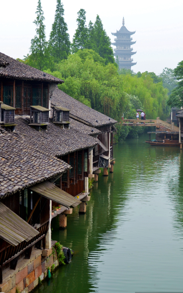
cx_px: 96
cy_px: 112
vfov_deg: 29.4
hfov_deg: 18.7
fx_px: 556
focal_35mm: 70
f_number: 2.8
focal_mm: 35
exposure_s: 1/640
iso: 100
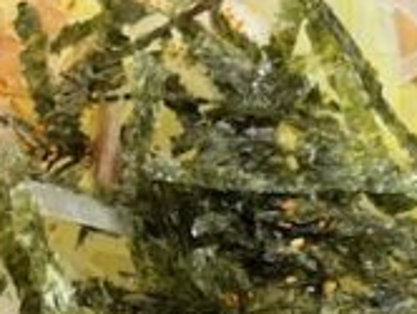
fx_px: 3860
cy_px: 633
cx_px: 133
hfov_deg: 6.2
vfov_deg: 4.6
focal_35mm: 320
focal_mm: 5.96
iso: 40
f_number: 1.6
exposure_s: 1/50
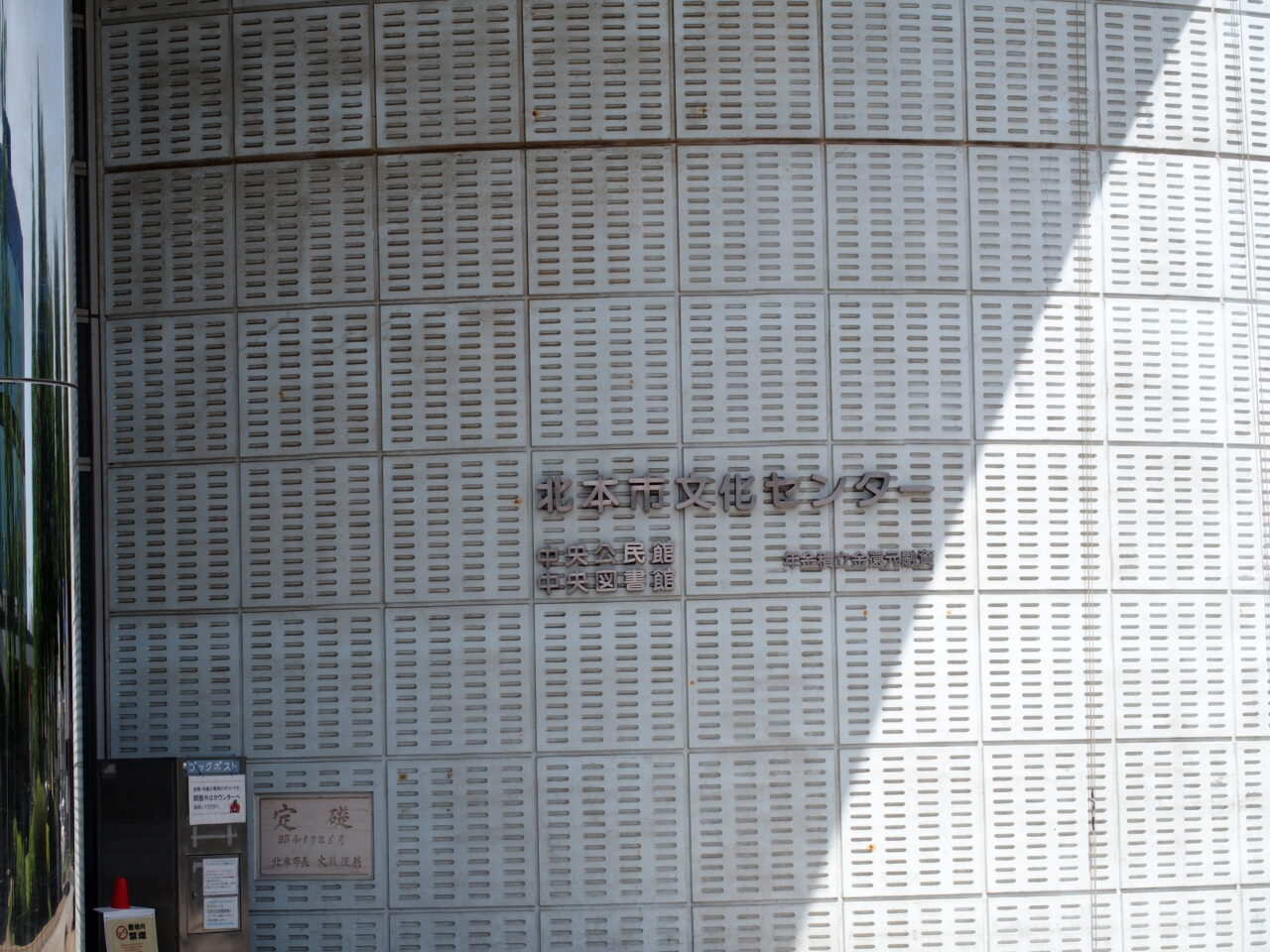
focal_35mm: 112
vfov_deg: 13.2
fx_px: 4109
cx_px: 635
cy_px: 476
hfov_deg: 17.6
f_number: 4.5
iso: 100
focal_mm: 24
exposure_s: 1/500
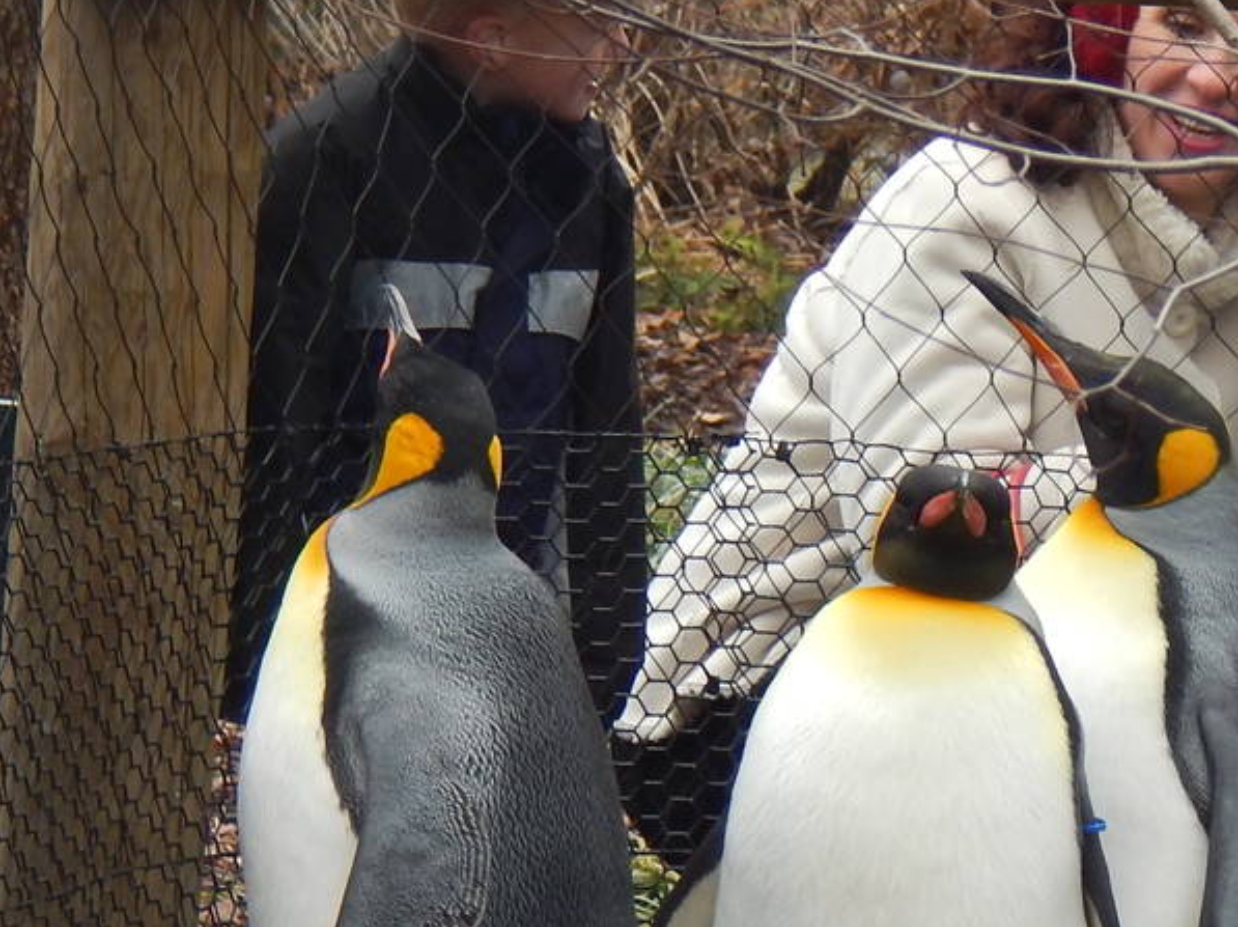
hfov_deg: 5.6
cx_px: 1190
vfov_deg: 4.2
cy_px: 900
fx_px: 12653
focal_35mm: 354
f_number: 4.8
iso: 125
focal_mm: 23.4
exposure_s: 1/80
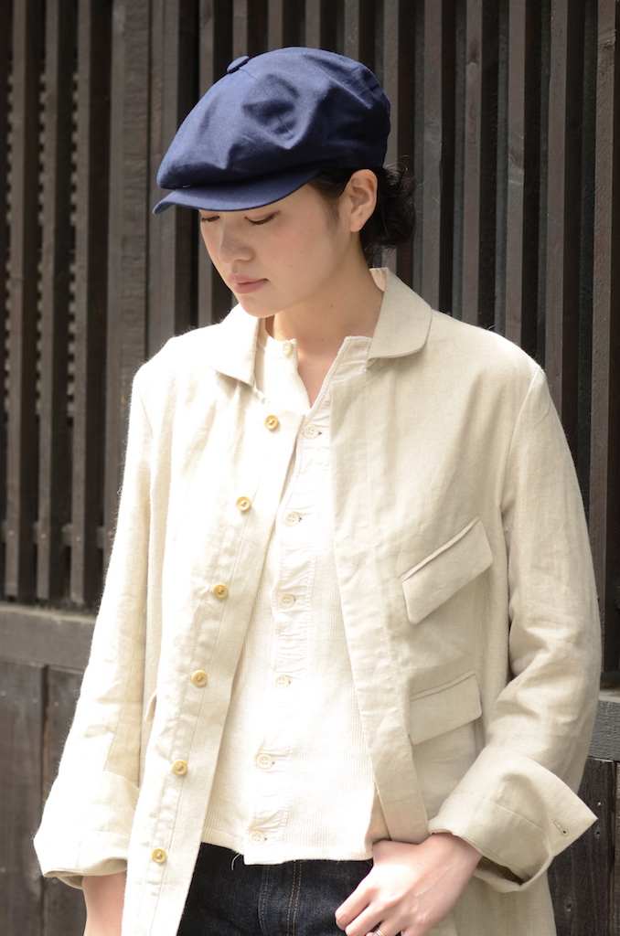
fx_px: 3309
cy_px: 468
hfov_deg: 10.7
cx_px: 310
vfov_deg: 16.1
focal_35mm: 128
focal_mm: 85
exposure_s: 1/250
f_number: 1.8
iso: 125
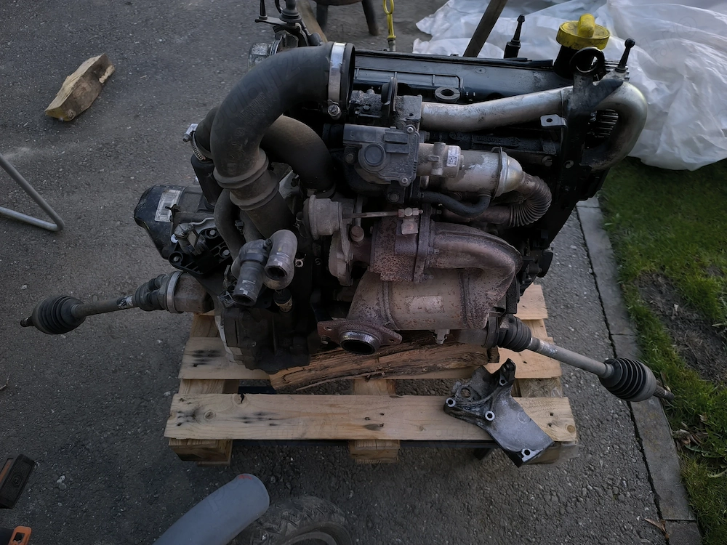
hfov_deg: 73.9
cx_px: 364
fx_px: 483
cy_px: 272
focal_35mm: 23
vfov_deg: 58.9
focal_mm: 6.14
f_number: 1.65
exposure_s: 1/7.14
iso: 5000
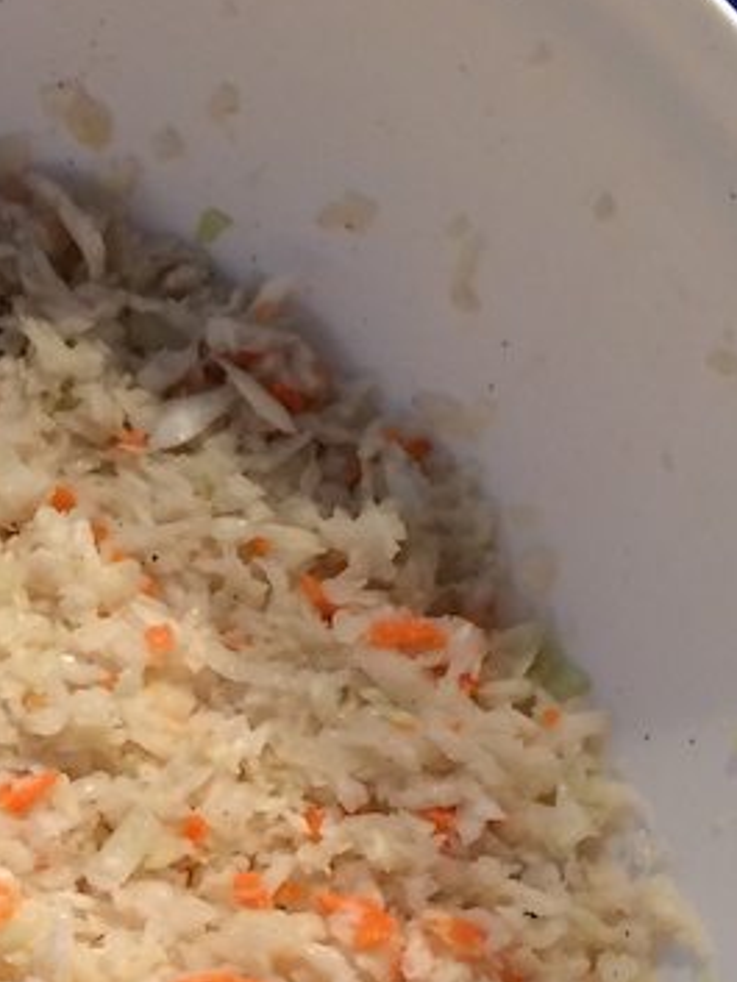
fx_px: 2468
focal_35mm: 87
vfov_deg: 21.6
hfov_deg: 15.9
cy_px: 1007
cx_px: -278
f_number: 2.2
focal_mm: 4.12
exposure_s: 1/30
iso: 64
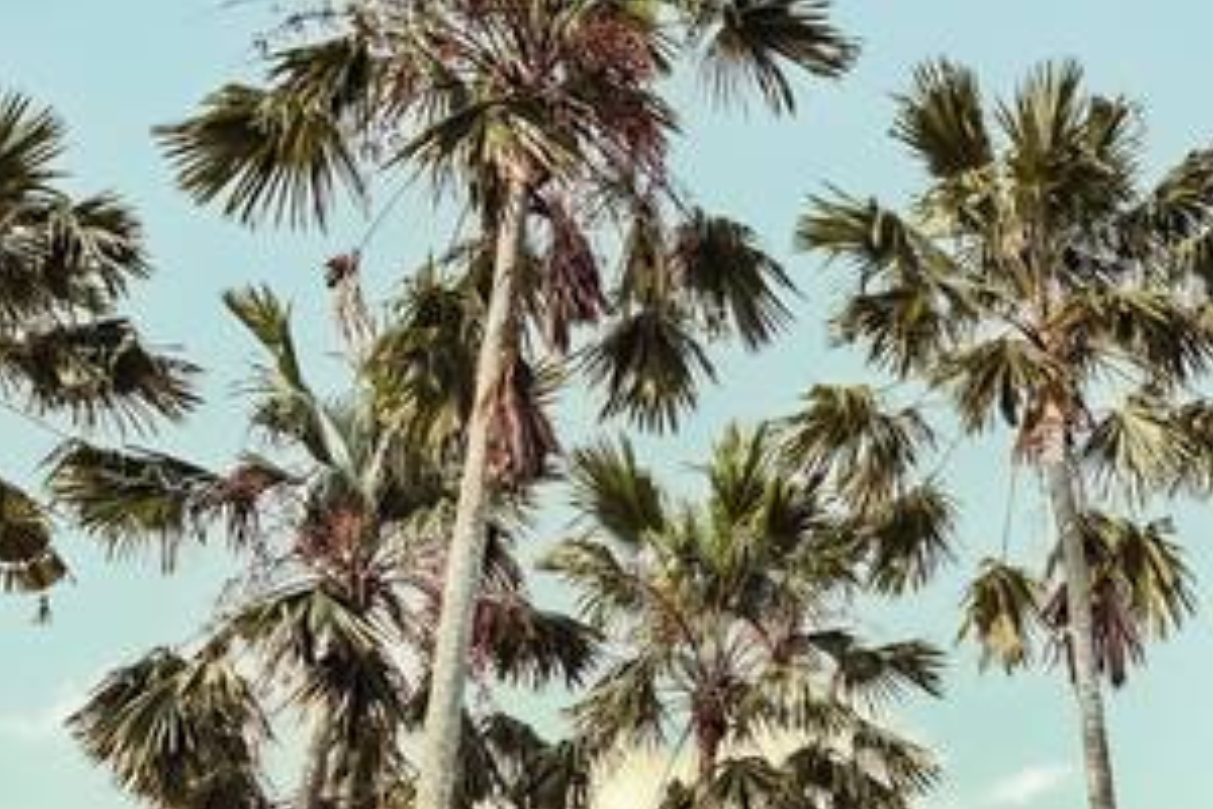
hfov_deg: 46.1
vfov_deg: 31.8
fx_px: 1415
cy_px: 481
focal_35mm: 42
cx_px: 748
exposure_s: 1/500
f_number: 5.6
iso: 64
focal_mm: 21
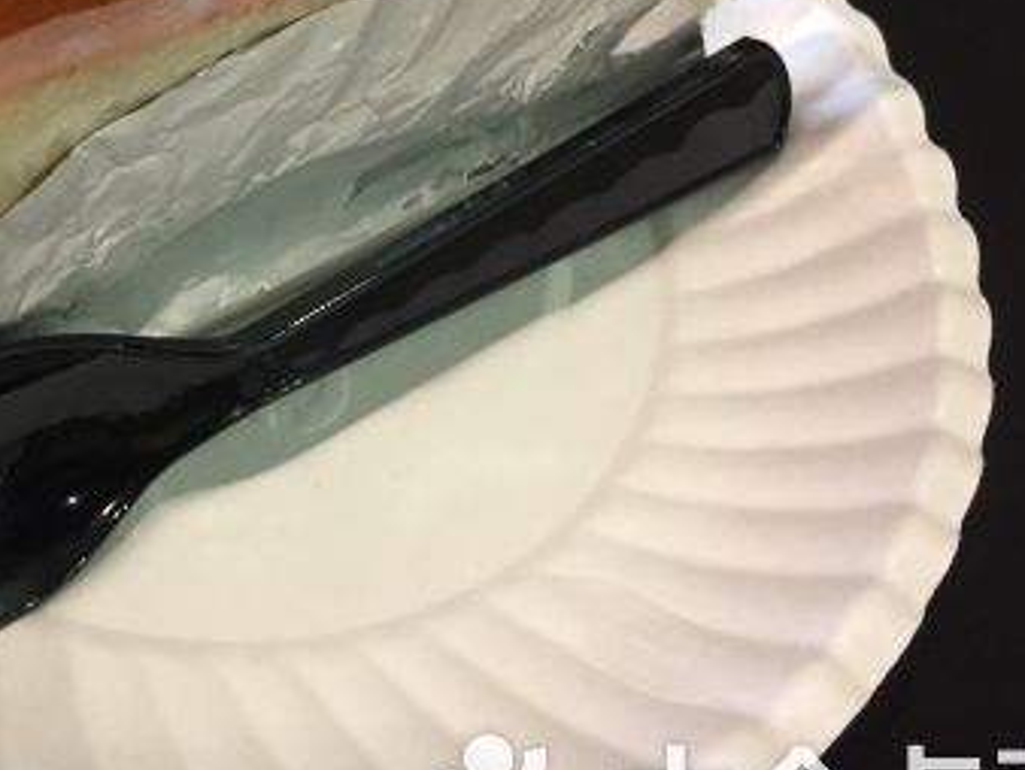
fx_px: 1778
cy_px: 168
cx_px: 133
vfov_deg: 24.1
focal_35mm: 60
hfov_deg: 30.9
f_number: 2.2
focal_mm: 4.15
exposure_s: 1/30
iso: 250
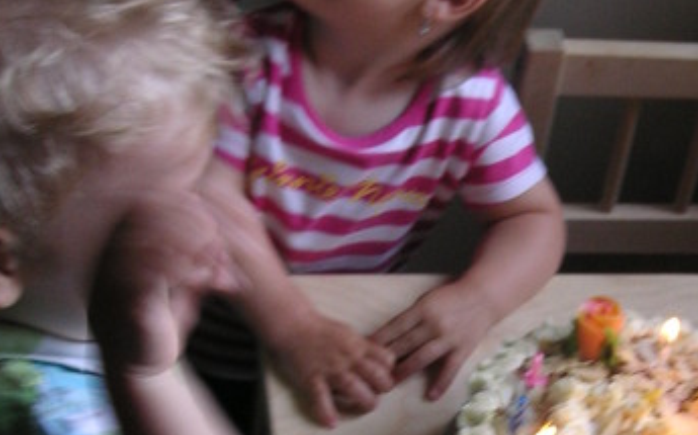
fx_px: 1730
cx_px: 528
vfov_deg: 14.2
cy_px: 384
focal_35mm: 91
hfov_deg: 22.6
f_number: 2.8
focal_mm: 6.1
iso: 50
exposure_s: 1/45
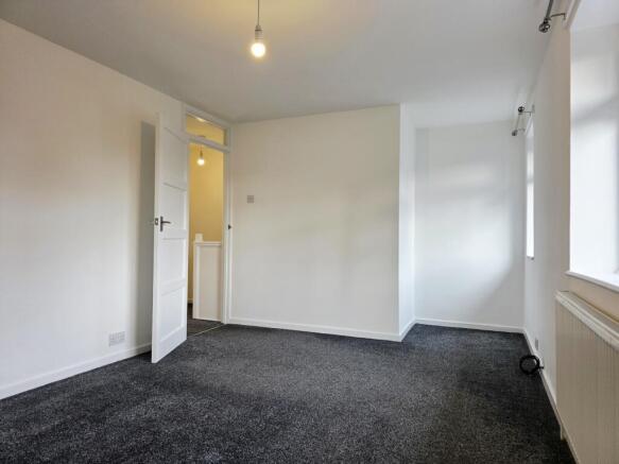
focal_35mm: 23
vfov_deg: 58.9
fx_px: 411
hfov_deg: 73.9
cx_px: 310
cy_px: 232
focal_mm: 6.3
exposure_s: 1/182
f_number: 1.7
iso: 100
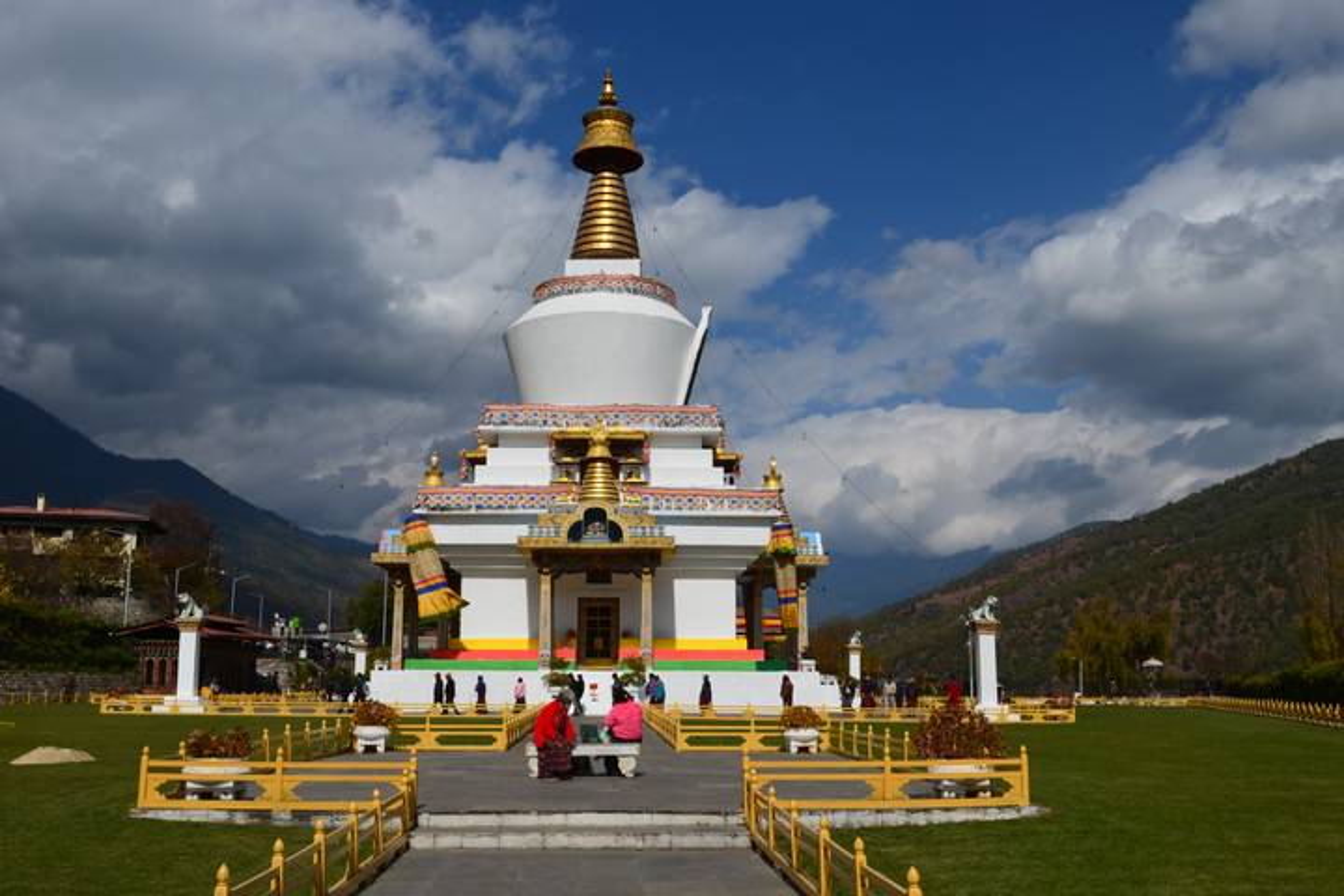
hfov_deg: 57.2
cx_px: 672
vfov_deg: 40.0
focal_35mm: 33
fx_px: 1232
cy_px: 448
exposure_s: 1/320
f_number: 13
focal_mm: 22
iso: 100
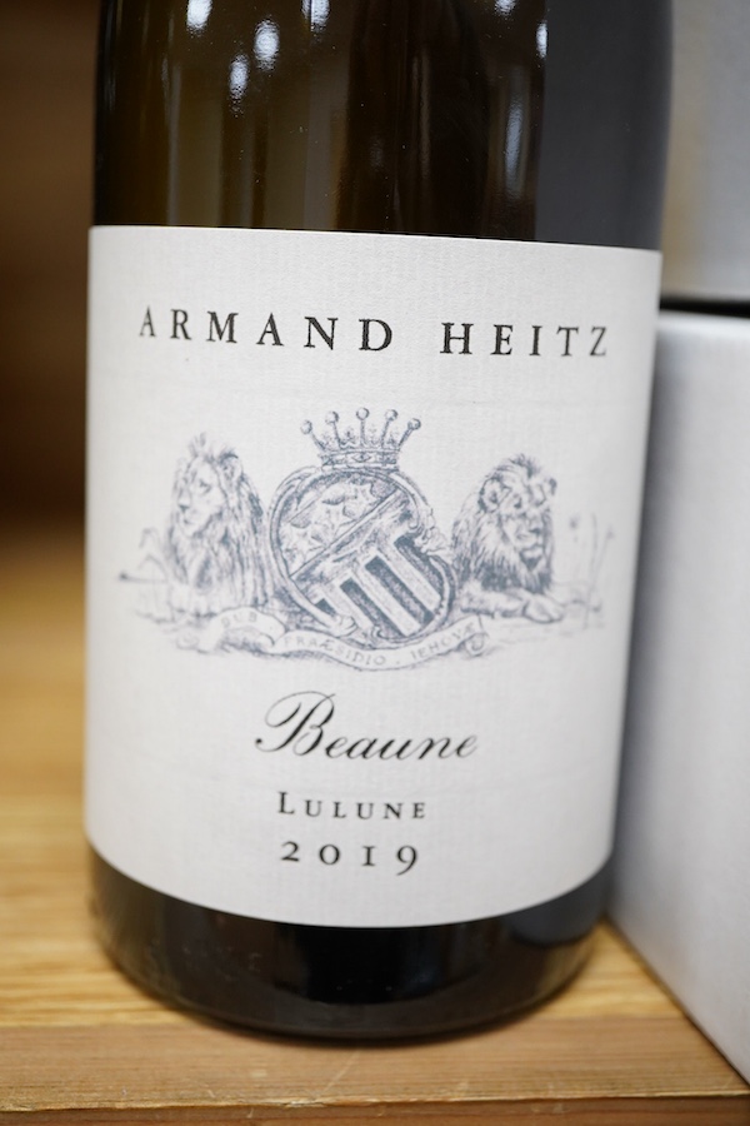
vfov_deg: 43.6
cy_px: 563
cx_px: 375
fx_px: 1406
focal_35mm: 45
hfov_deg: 29.9
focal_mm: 30
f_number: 5.6
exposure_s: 1/125
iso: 1250
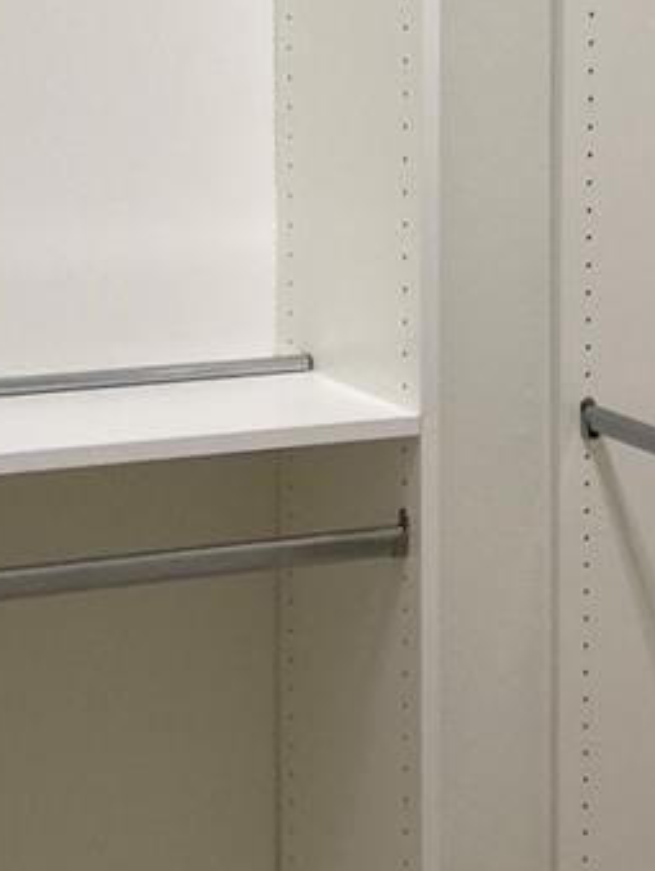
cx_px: 339
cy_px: 260
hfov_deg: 15.0
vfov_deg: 19.7
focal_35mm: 99
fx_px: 2493
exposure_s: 1/60
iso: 125
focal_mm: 3.99
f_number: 1.8
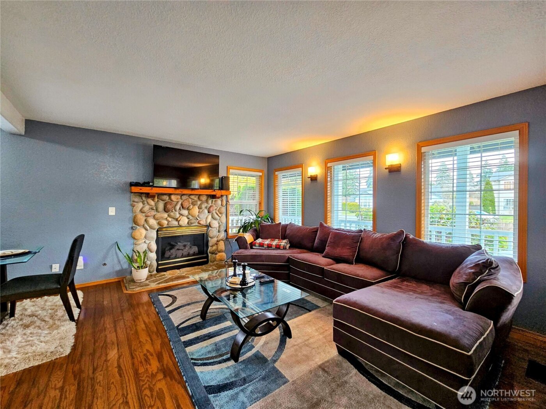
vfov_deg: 89.9
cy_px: 204
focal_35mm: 13
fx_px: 205
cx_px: 273
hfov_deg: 106.2
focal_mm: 2.2
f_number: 2.2
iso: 200
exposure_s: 1/60
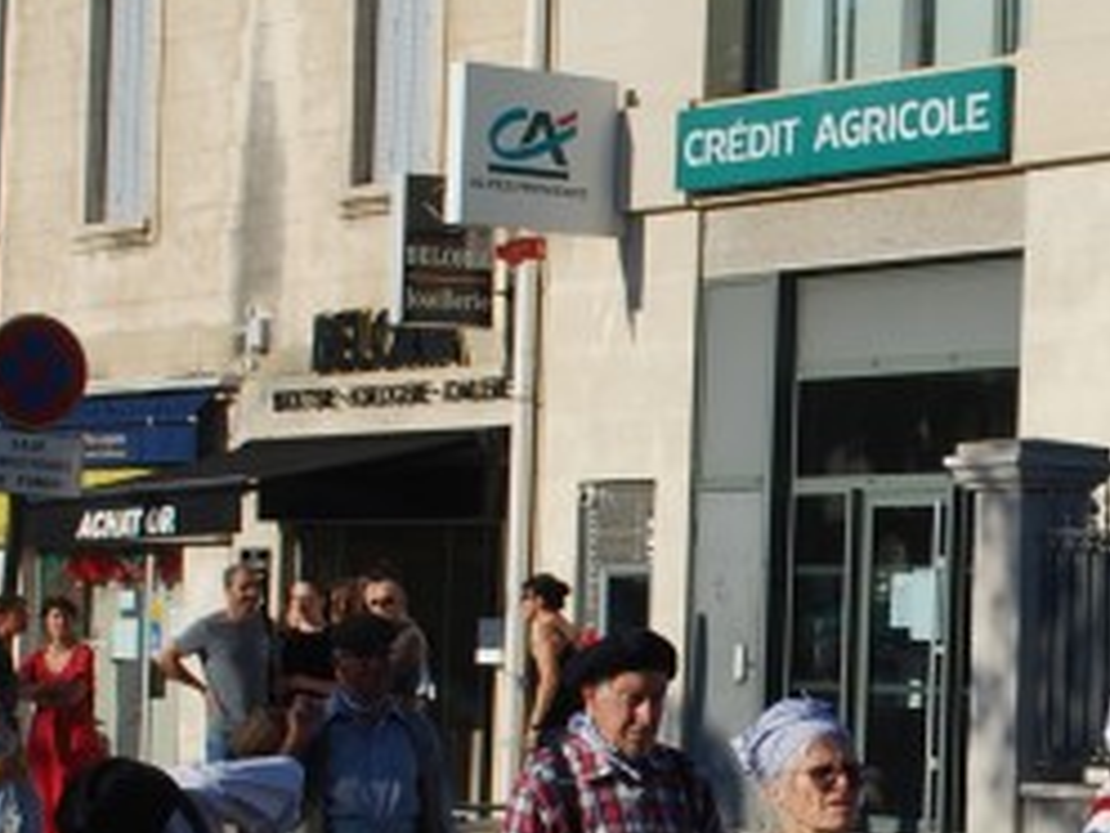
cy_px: 636
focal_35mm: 146
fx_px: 4682
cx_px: 1184
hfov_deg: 13.3
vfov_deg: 10.1
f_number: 8
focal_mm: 28
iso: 100
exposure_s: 1/250
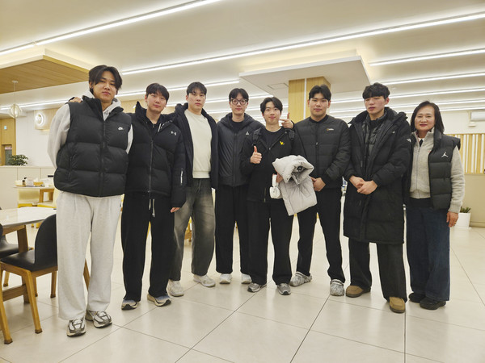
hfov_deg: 73.9
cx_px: 242
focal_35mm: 23
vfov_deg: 58.9
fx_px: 322
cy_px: 182
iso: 64
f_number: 1.8
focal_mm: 5.4
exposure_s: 1/180
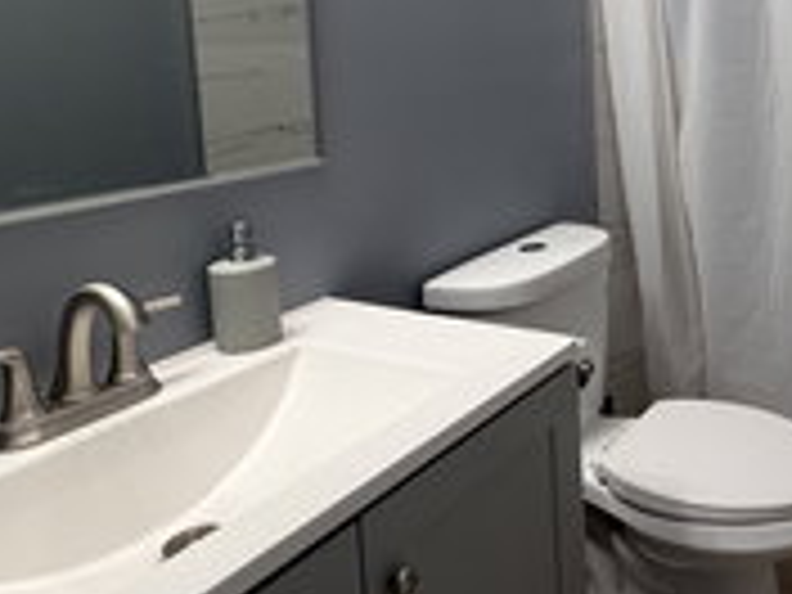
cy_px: 130
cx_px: 736
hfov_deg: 47.5
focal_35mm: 34
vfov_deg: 40.3
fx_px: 778
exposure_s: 1/120
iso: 250
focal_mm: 2.22
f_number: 2.2
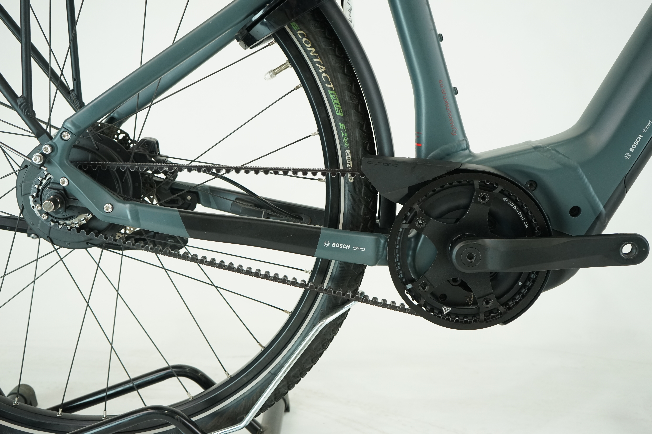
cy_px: 217
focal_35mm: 41
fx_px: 742
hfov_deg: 47.4
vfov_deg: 32.6
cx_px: 326
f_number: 5.6
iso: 1600
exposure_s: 1/200
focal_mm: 41
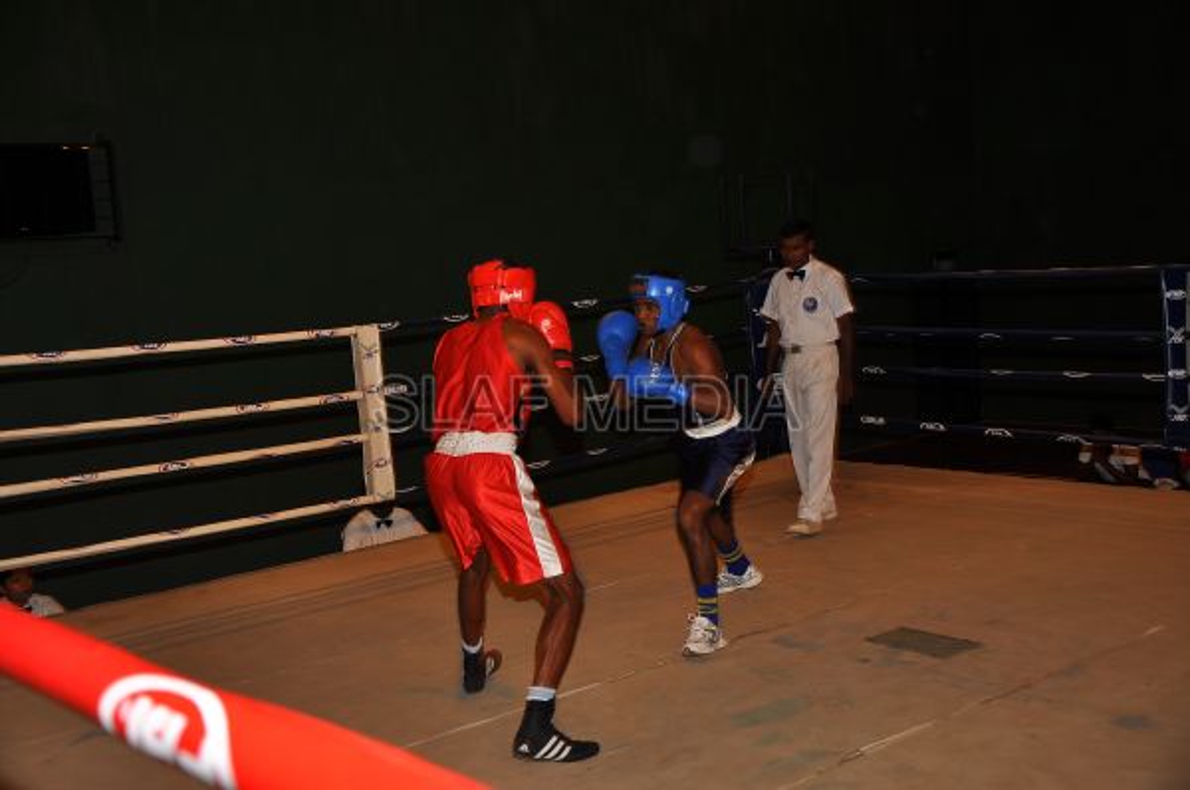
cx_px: 595
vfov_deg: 31.8
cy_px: 395
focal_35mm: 42
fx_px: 1386
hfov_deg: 46.5
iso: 200
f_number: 4.8
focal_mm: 28
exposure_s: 1/30
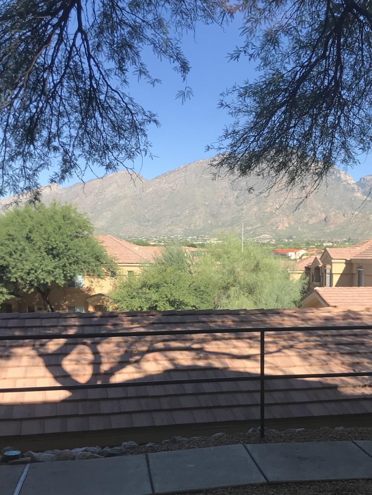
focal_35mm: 43
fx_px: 616
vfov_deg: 43.5
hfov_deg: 33.6
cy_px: 309
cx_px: 204
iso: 20
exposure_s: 1/1030
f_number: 1.8
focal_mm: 3.99
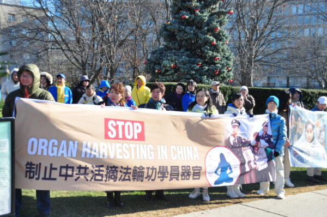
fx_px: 435
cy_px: 108
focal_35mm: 48
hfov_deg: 41.2
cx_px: 164
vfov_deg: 28.0
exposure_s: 1/800
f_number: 6.3
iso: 500
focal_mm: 32
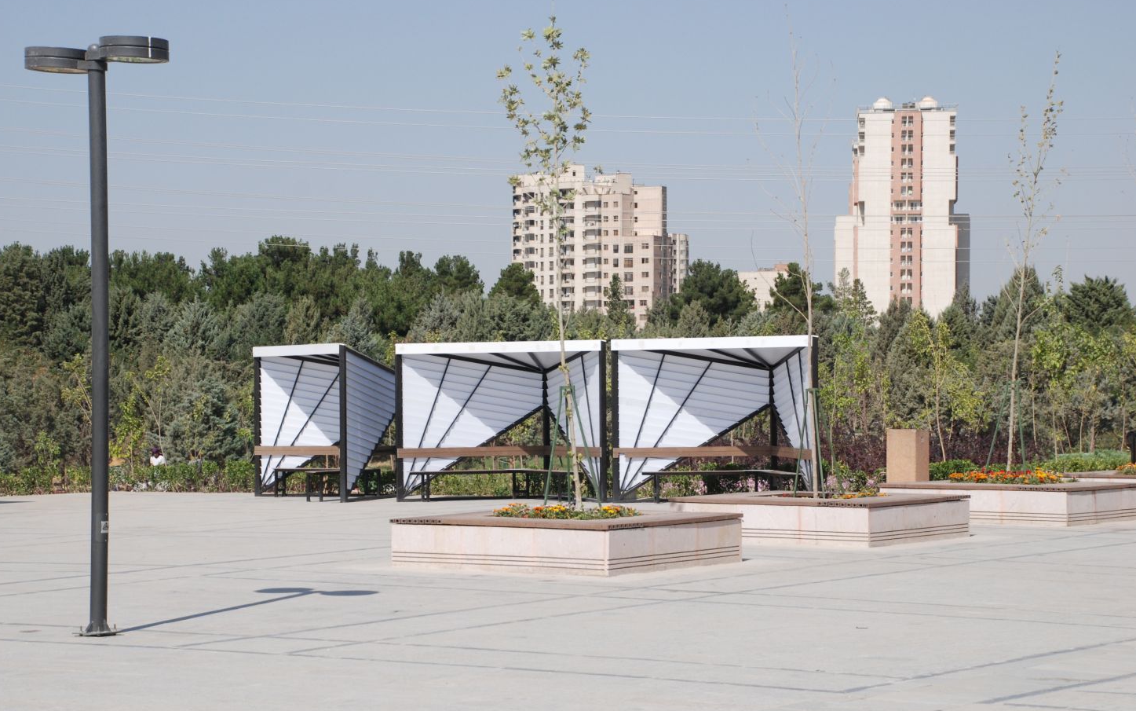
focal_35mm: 92
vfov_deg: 14.2
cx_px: 555
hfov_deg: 22.6
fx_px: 2849
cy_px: 370
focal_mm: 58
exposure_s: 1/1250
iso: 400
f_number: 9
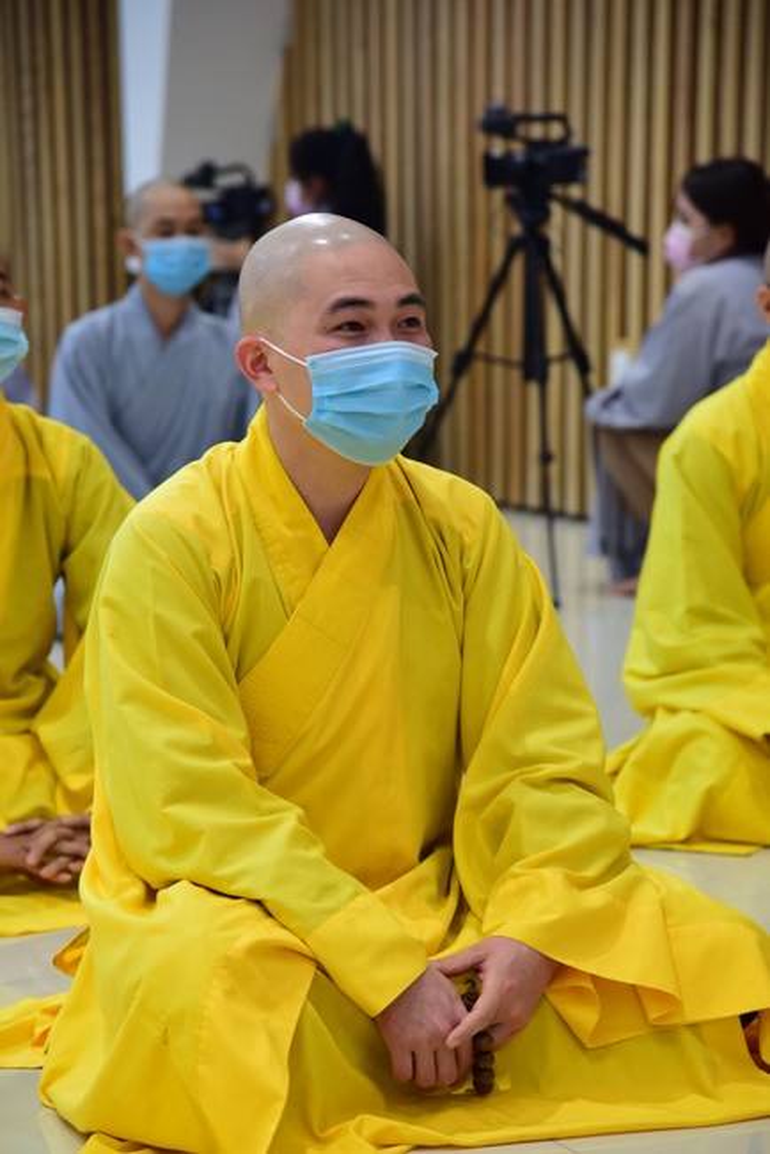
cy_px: 577
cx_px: 385
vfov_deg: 17.1
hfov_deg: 11.4
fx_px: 3846
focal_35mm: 120
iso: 1000
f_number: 5
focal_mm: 120
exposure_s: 1/40
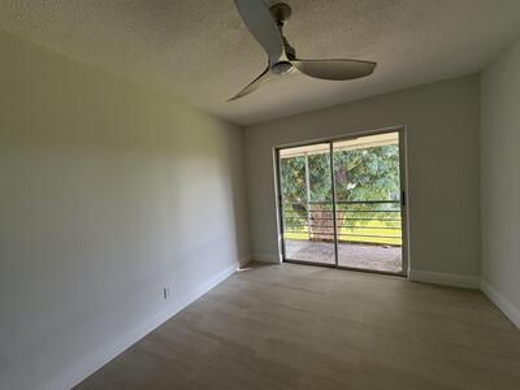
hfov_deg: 102.1
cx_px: 260
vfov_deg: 85.7
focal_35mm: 14
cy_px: 195
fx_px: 210
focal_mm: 2.22
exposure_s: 1/99
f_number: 2.2
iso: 160
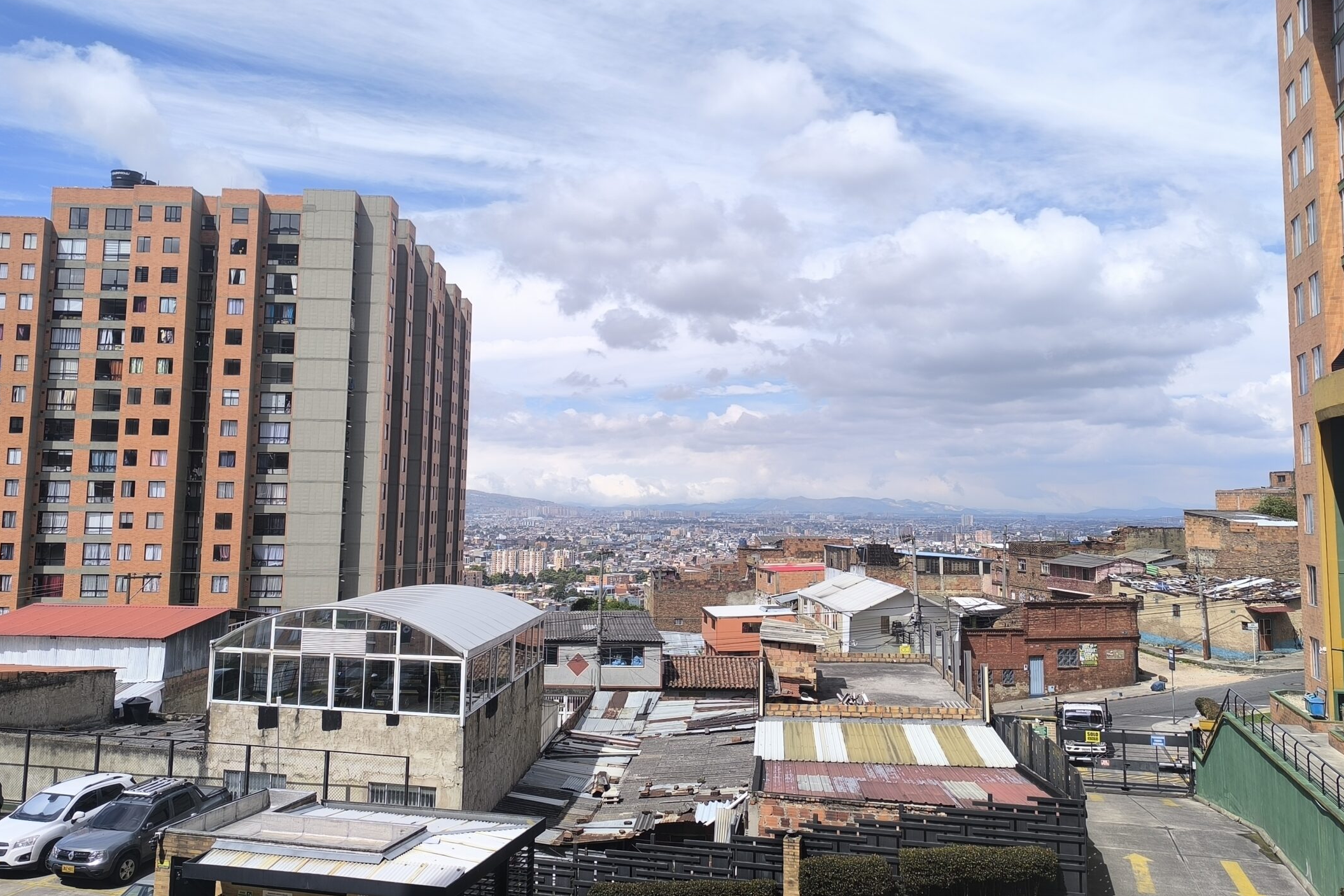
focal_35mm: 29
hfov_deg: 63.6
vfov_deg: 44.8
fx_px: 1083
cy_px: 378
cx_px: 700
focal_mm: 6.14
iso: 50
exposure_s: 1/1023
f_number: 1.65
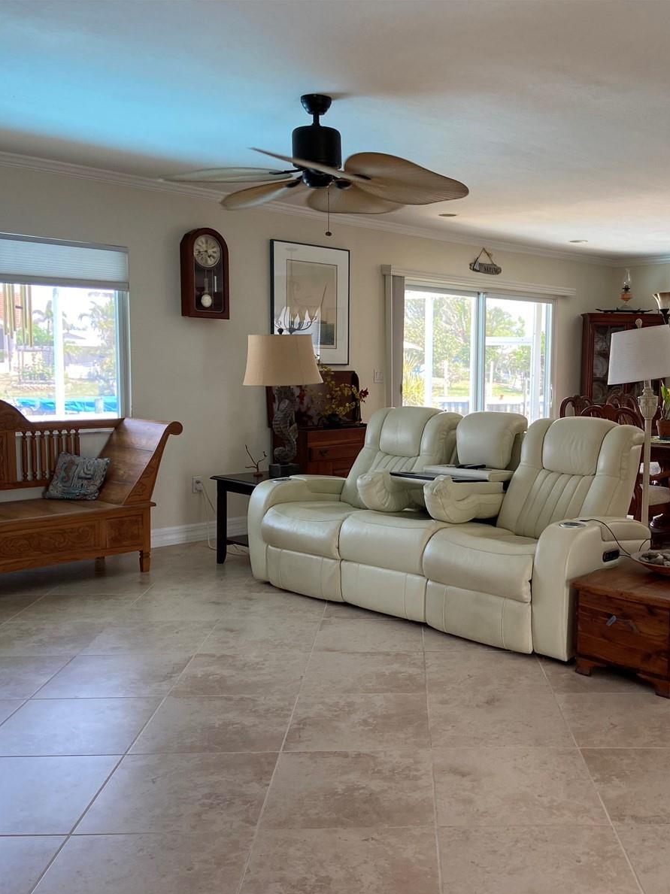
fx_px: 904
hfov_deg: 40.1
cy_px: 450
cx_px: 456
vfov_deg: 52.6
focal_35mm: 35
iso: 100
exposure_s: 1/121
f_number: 1.8
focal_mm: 4.25
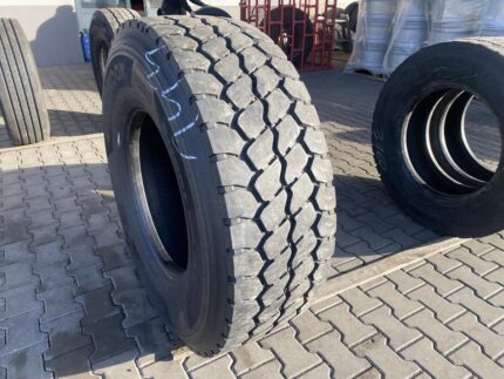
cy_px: 190
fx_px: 379
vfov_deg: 53.1
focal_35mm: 26
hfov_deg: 67.3
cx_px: 252
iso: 32
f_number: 1.8
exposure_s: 1/402
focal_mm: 4.25
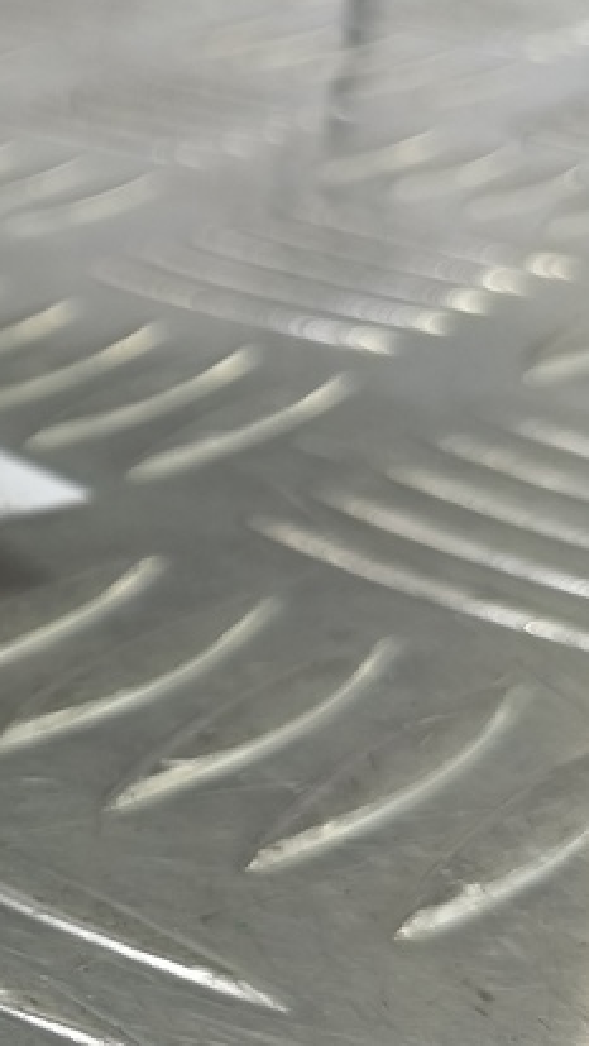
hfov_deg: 15.0
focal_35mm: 62
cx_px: -657
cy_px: 591
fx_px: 1721
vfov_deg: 33.8
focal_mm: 4.11
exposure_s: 1/50
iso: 124
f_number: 1.6
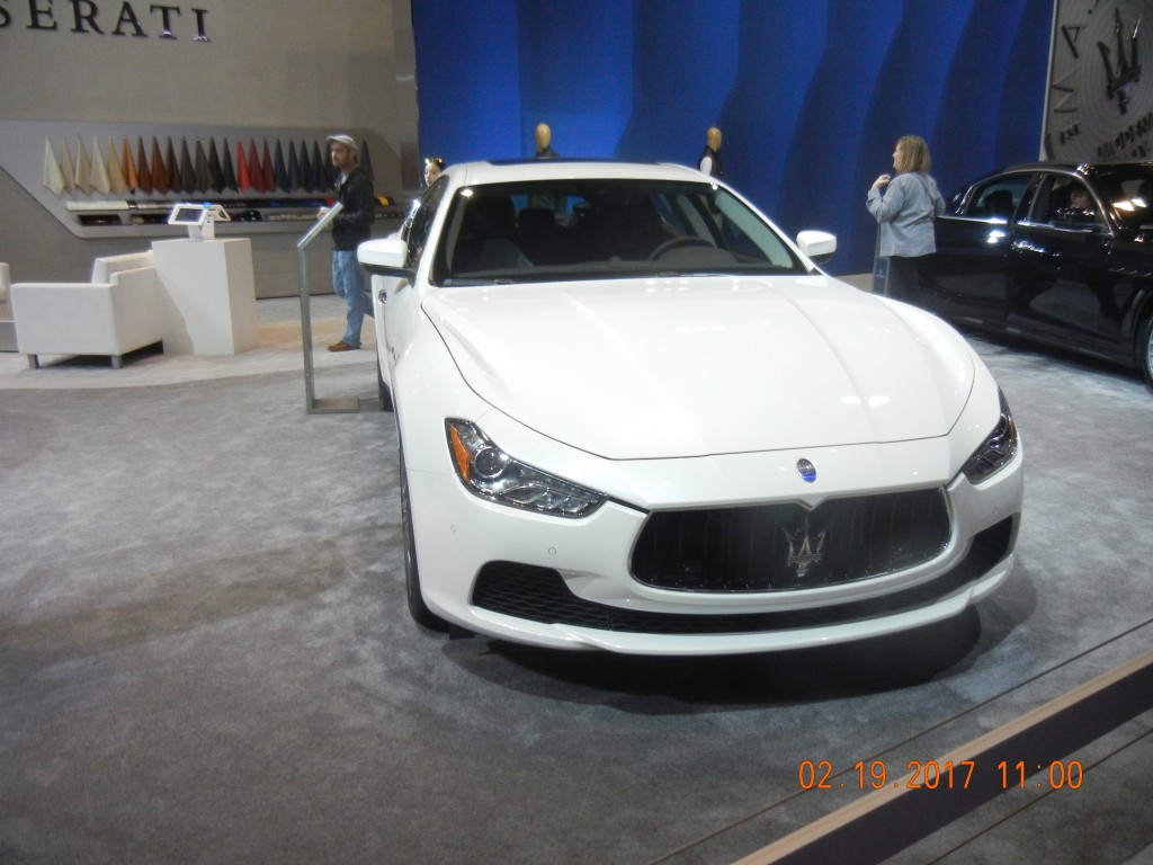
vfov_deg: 46.8
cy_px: 432
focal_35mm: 30
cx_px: 576
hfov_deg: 60.0
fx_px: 999
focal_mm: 5.4
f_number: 3.5
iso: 584
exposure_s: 1/250
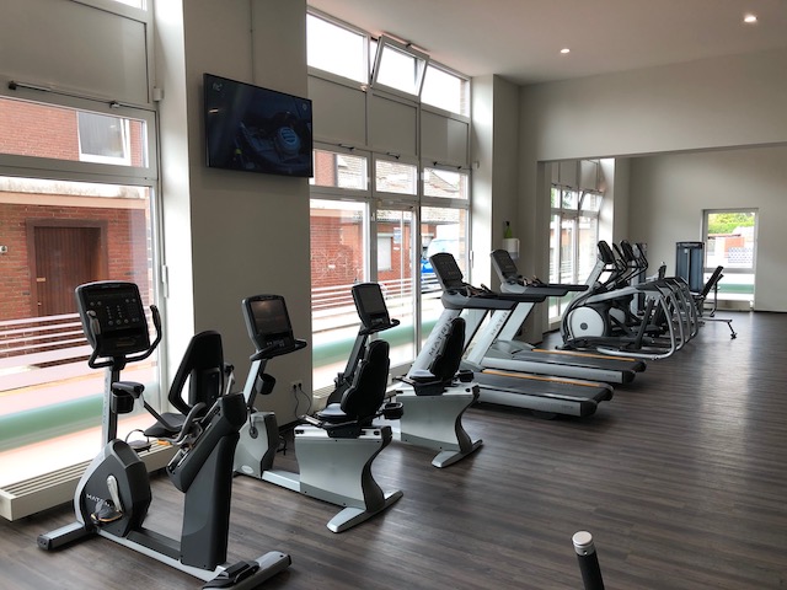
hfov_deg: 63.4
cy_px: 295
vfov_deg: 49.7
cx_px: 394
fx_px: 637
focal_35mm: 28
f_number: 1.8
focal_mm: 3.99
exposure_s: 1/112
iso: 20
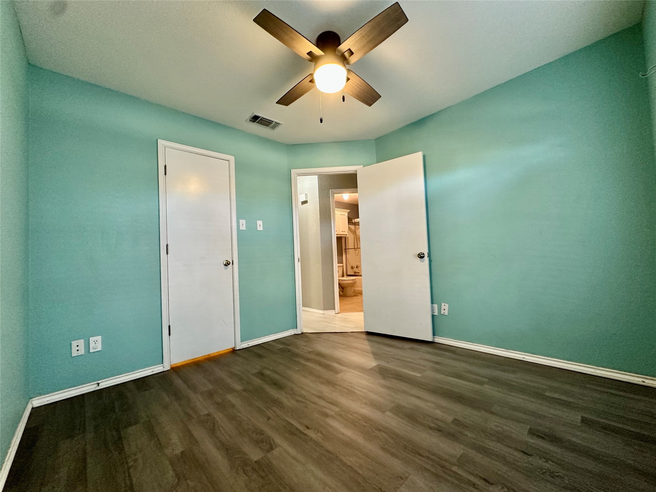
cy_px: 246
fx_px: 265
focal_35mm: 14
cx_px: 328
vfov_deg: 85.7
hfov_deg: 102.1
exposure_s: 1/60
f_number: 2.2
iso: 250
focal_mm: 2.22
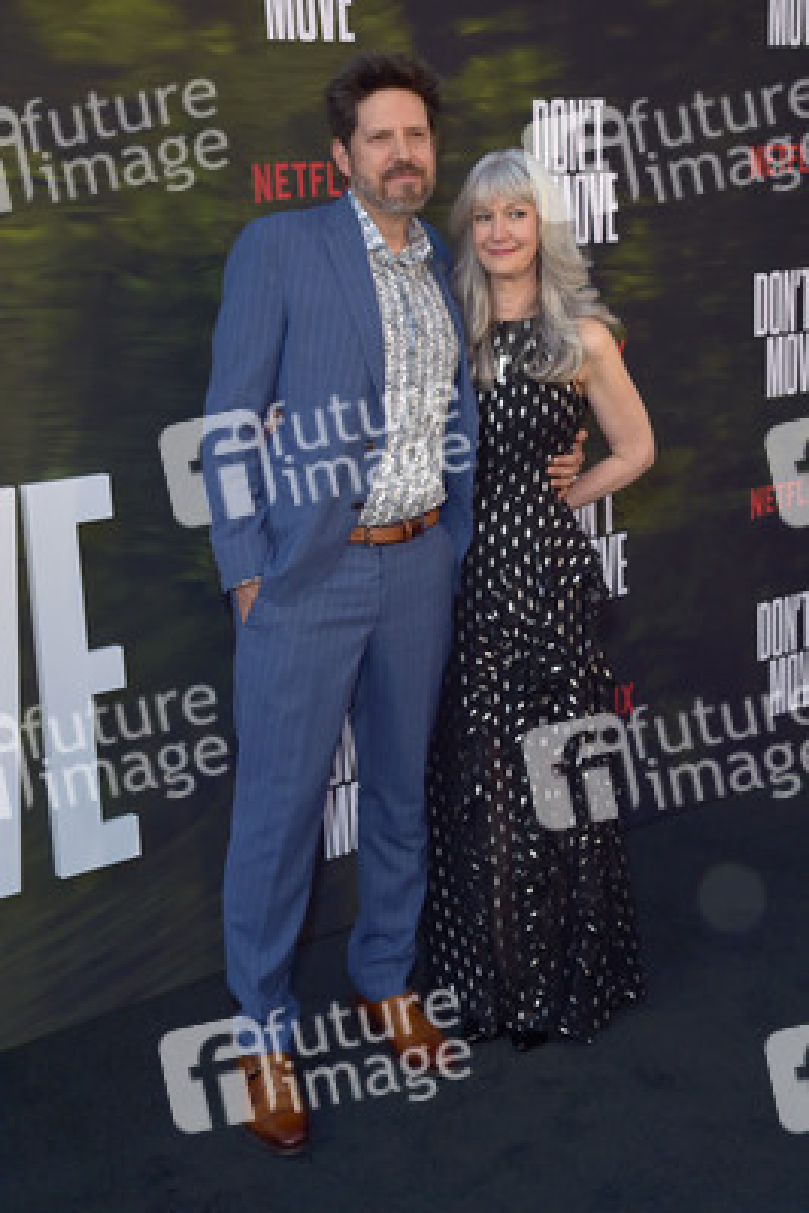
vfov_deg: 41.1
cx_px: 404
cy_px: 606
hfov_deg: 28.1
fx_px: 1616
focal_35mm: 48
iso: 800
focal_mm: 48
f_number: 6.3
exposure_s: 1/200
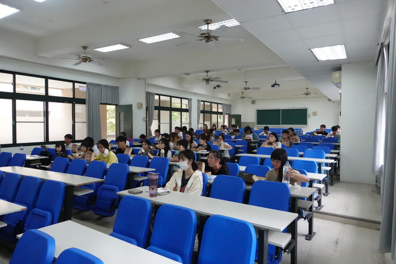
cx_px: 198
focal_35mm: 24
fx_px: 264
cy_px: 132
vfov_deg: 53.2
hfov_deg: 73.7
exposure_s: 1/125
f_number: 4
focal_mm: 9.52
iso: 5000
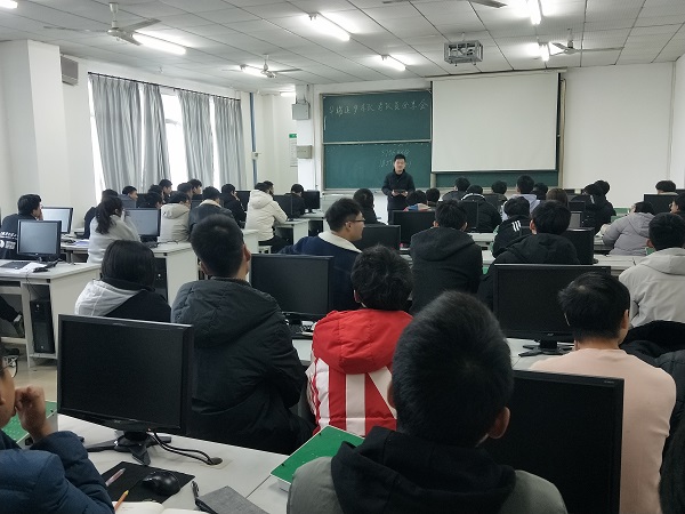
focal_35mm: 25
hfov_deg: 69.4
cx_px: 342
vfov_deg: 54.9
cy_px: 257
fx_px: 495
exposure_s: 1/50
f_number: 1.7
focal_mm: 4.27
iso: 244
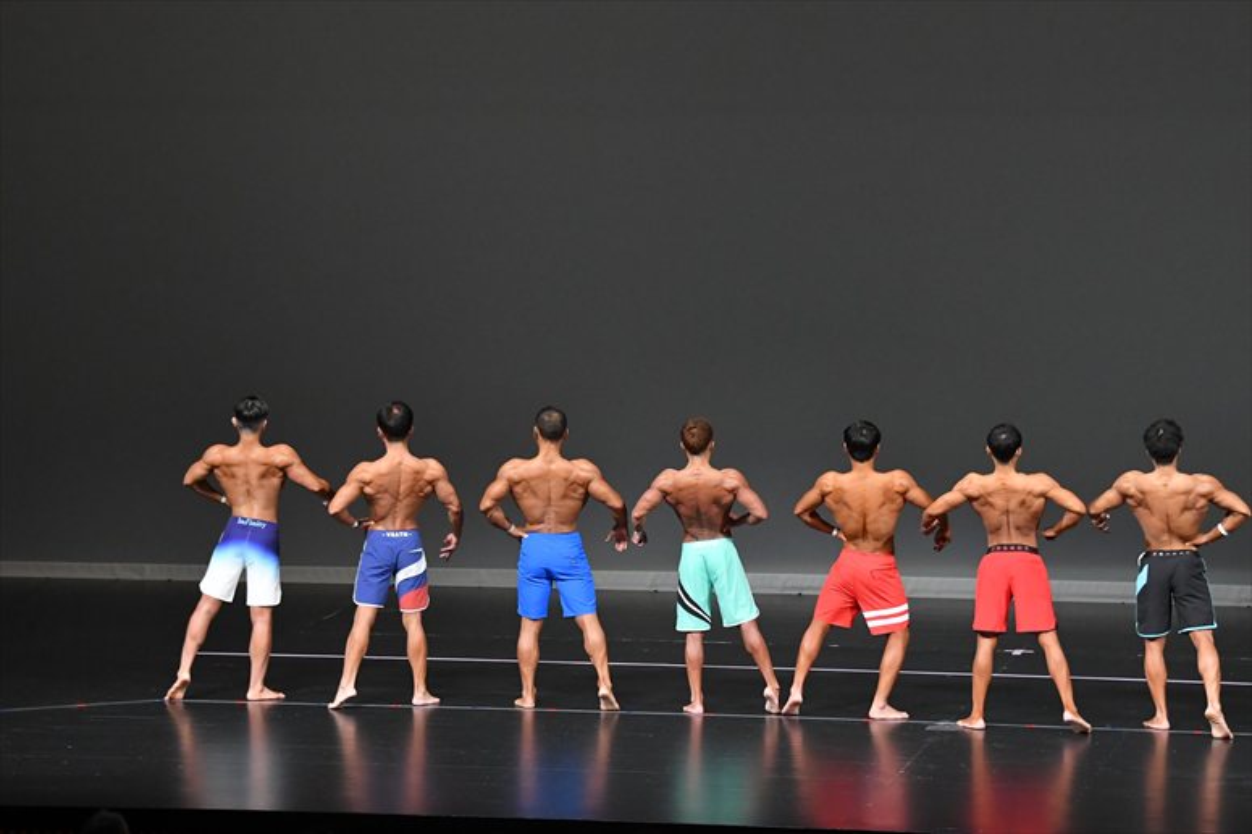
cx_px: 626
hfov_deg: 14.0
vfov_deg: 9.3
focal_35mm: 147
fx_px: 5110
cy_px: 417
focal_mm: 98
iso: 4000
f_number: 5.6
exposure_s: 1/400
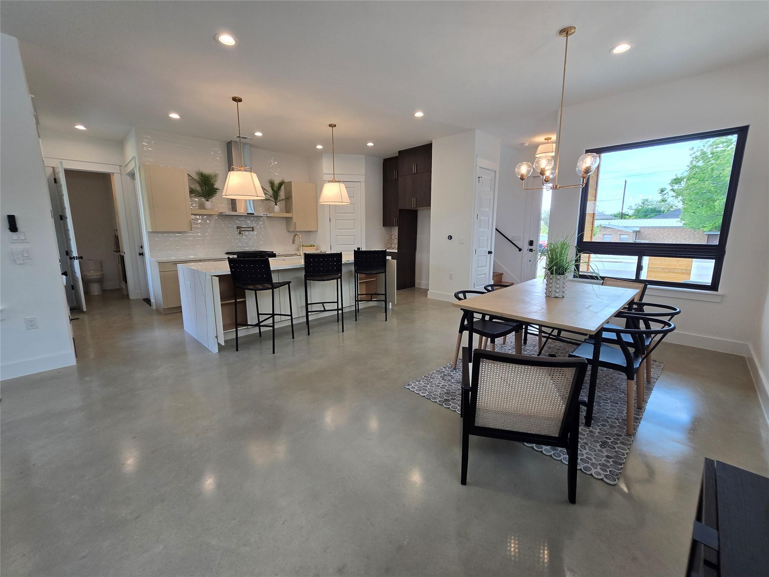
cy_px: 288
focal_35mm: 13
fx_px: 289
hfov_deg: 106.2
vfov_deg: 89.9
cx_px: 384
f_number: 2.2
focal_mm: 2.2
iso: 50
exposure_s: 1/120
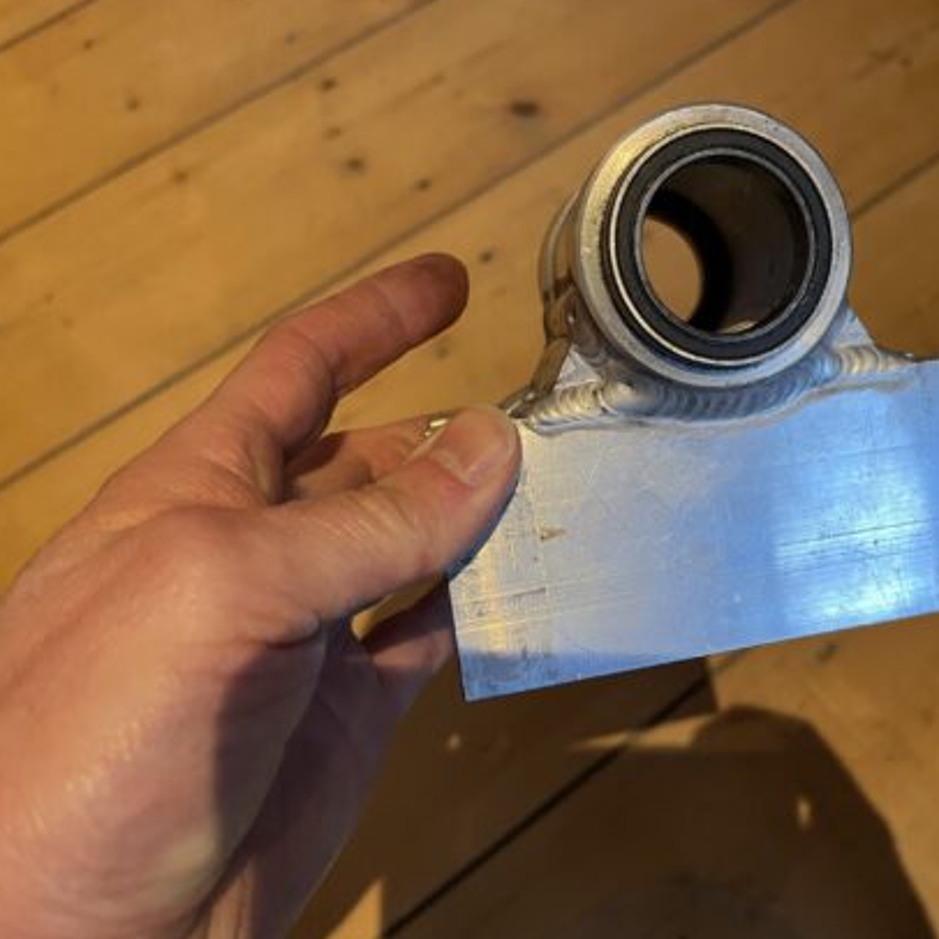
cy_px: 449
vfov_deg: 48.4
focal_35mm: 34
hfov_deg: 47.0
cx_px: 682
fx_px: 1043
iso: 320
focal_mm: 5.1
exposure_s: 1/60
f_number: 1.6
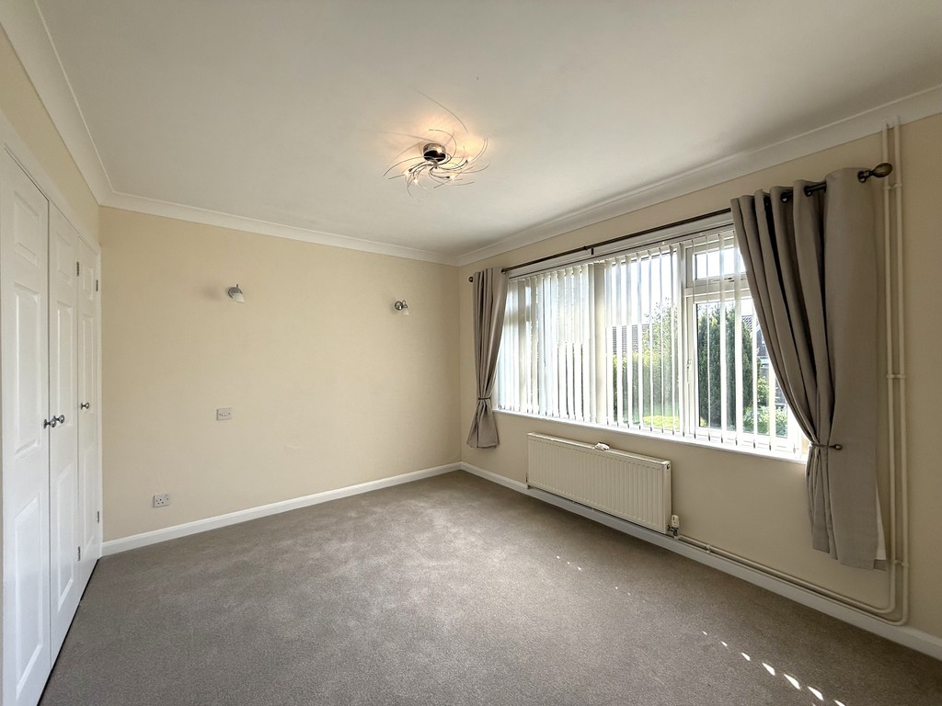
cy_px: 353
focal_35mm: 14
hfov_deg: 102.1
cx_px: 471
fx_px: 381
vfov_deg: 85.7
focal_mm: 2.22
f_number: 2.2
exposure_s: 1/365
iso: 64
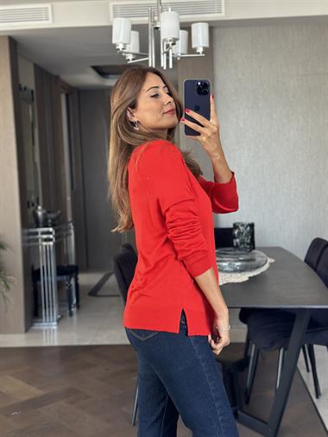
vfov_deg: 39.6
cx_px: 164
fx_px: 606
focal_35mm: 48
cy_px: 218
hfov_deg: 30.3
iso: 125
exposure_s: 1/86
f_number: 1.78
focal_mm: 6.86
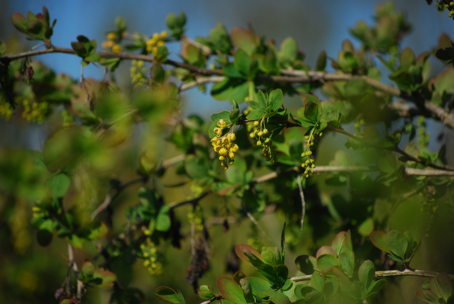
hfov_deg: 9.5
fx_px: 2746
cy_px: 152
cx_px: 227
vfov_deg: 6.3
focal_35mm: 218
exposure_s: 1/1600
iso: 200
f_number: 5.3
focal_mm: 145
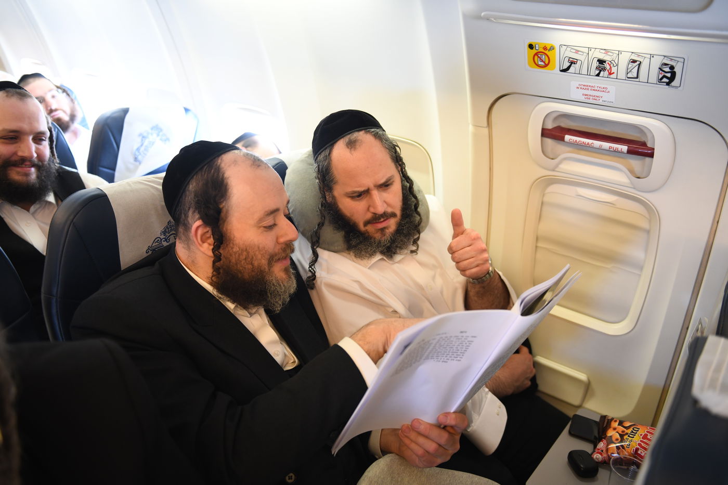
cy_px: 242
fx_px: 586
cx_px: 364
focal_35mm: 29
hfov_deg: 63.7
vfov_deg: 45.0
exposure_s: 1/100
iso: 1250
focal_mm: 29
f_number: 2.8
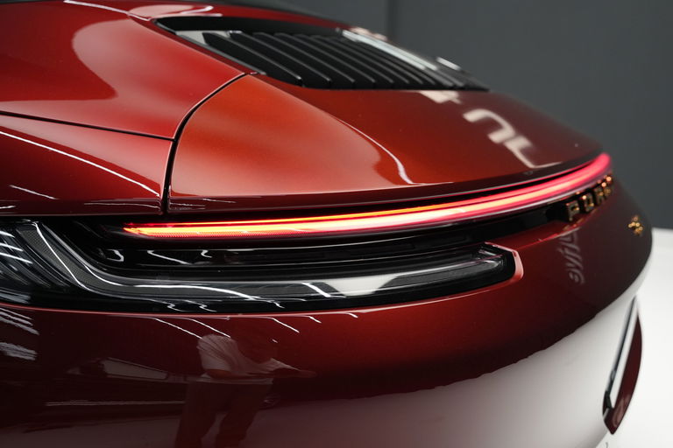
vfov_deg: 37.9
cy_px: 224
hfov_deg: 54.4
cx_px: 336
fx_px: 654
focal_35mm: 35
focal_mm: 35
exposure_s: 1/40
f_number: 4
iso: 1250
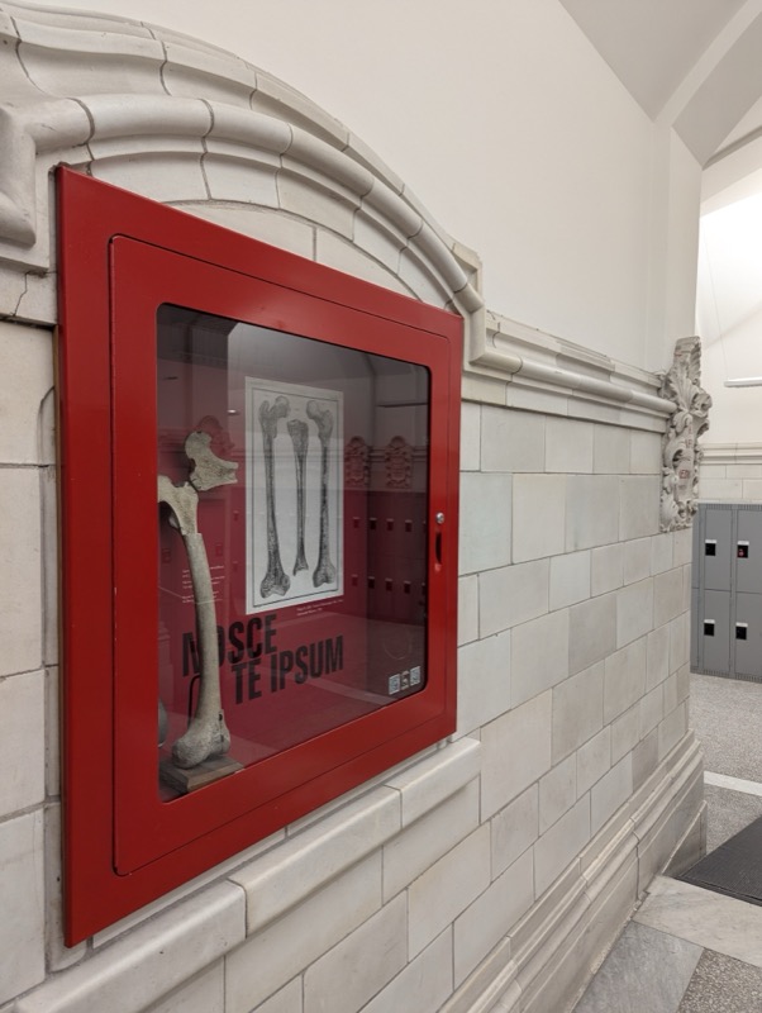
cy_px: 506
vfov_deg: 71.5
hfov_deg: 56.9
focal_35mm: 24
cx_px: 381
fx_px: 703
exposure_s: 1/24
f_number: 1.85
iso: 81
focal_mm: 6.81
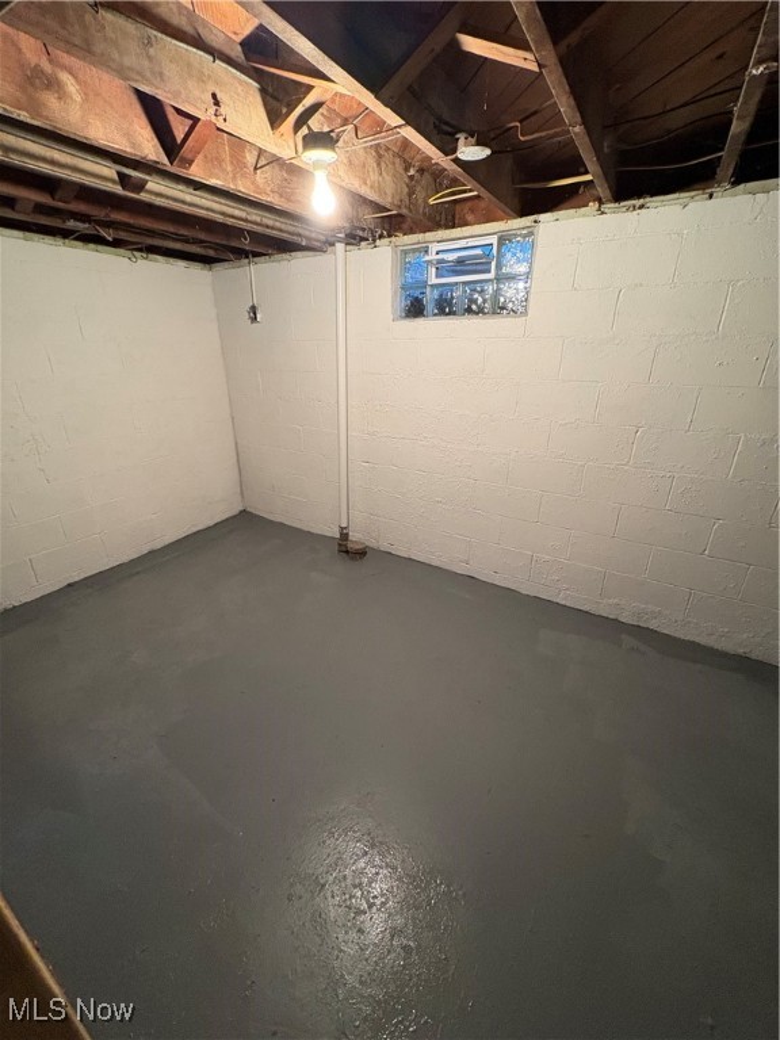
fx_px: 421
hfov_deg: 85.7
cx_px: 390
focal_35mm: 14
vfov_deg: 102.1
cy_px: 520
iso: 400
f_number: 2.2
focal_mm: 2.22
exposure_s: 1/60
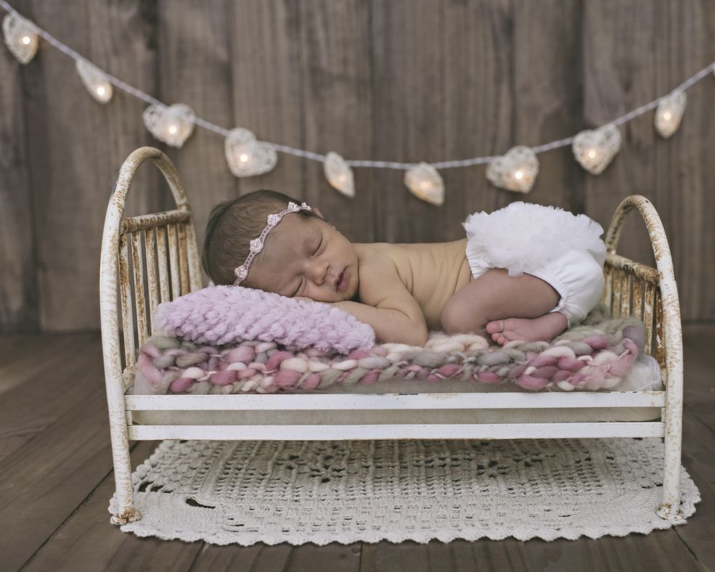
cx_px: 389
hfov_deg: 45.7
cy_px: 284
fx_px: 846
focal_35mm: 40
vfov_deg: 37.3
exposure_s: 1/250
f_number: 3.2
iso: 320
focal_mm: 35
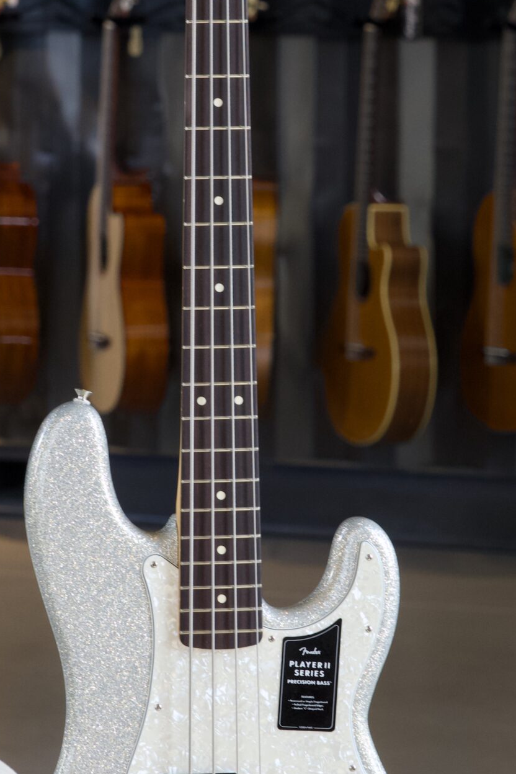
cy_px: 329
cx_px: 239
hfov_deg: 6.3
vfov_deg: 9.5
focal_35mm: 217
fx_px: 4665
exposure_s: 1/80
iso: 1250
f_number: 8
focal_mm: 94
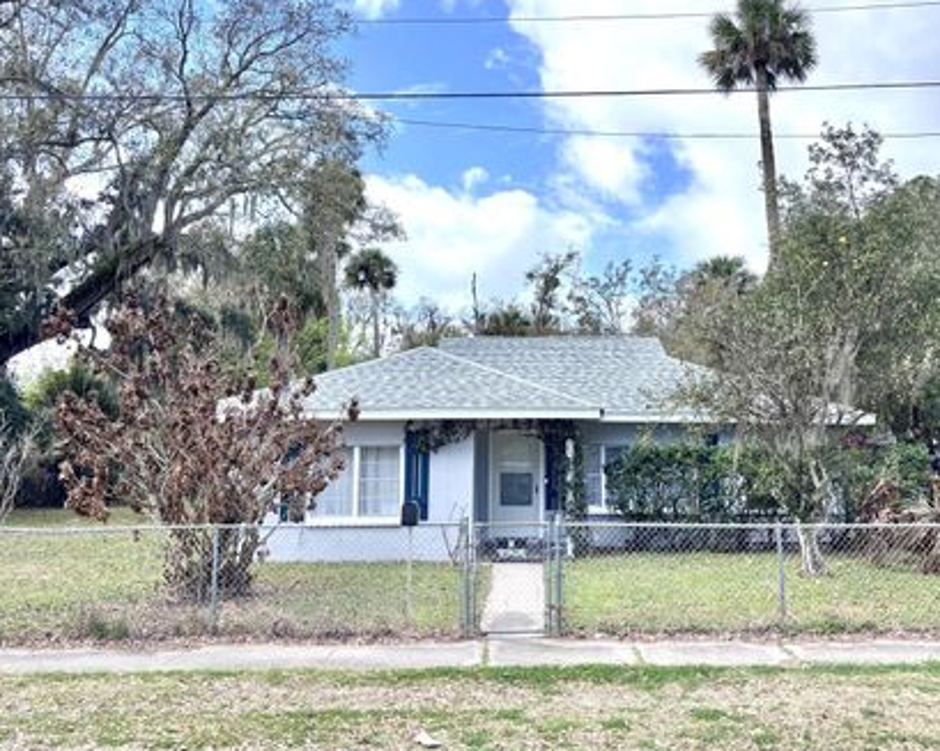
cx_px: 531
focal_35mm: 31
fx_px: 862
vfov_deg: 47.0
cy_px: 334
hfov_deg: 57.0
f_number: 1.6
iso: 50
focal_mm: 5.96
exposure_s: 1/3205
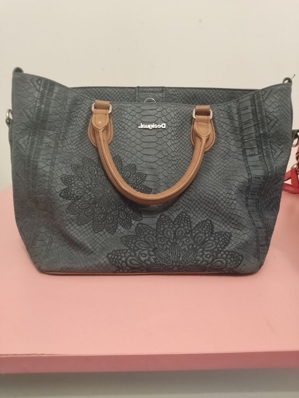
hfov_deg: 56.8
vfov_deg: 71.6
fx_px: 276
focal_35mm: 24
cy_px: 199
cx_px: 150
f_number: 2.4
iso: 400
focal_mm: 3.26
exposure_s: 1/33
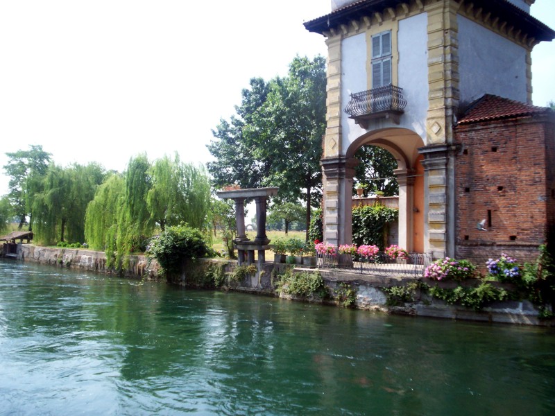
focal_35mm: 36
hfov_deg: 51.4
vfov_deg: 39.7
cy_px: 208
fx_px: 577
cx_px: 278
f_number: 4.5
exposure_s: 1/267
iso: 100
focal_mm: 5.9
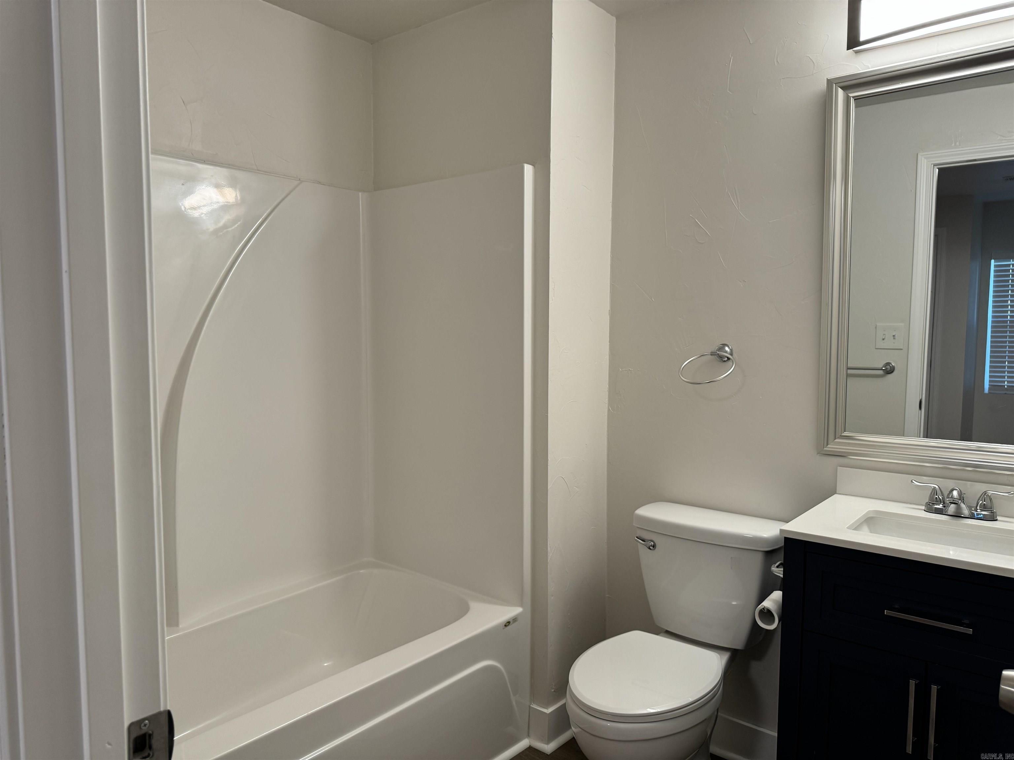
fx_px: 703
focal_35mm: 24
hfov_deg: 71.6
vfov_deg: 56.8
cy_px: 380
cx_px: 507
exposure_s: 1/120
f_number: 1.78
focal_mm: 6.76
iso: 160
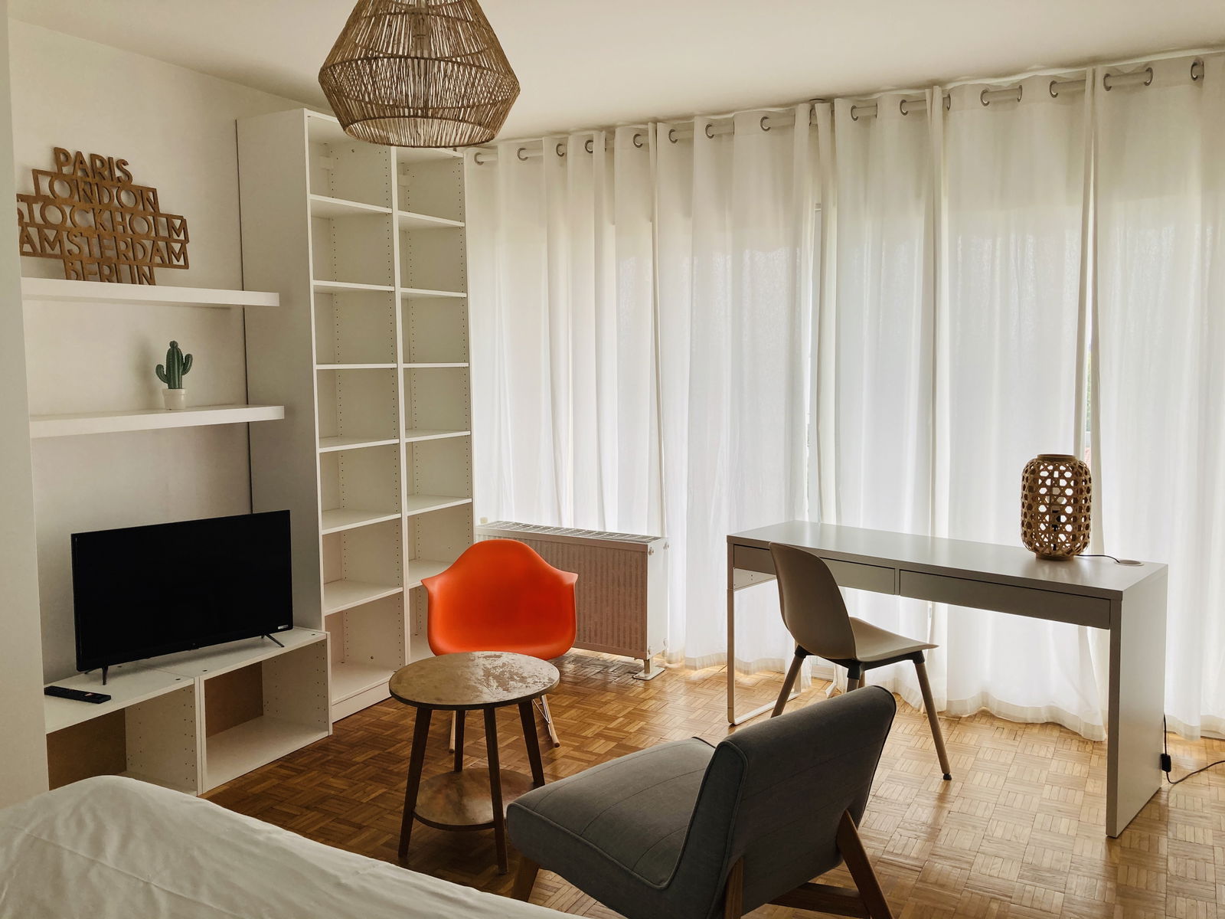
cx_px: 612
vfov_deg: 49.7
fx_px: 991
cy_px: 460
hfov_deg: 63.4
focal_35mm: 28
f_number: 1.8
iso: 25
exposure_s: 1/121
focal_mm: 3.99
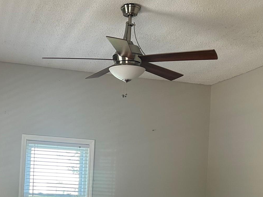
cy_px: 170
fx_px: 403
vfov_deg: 26.8
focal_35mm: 53
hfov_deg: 35.6
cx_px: 77
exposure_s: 1/74
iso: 125
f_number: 1.5
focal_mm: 5.7
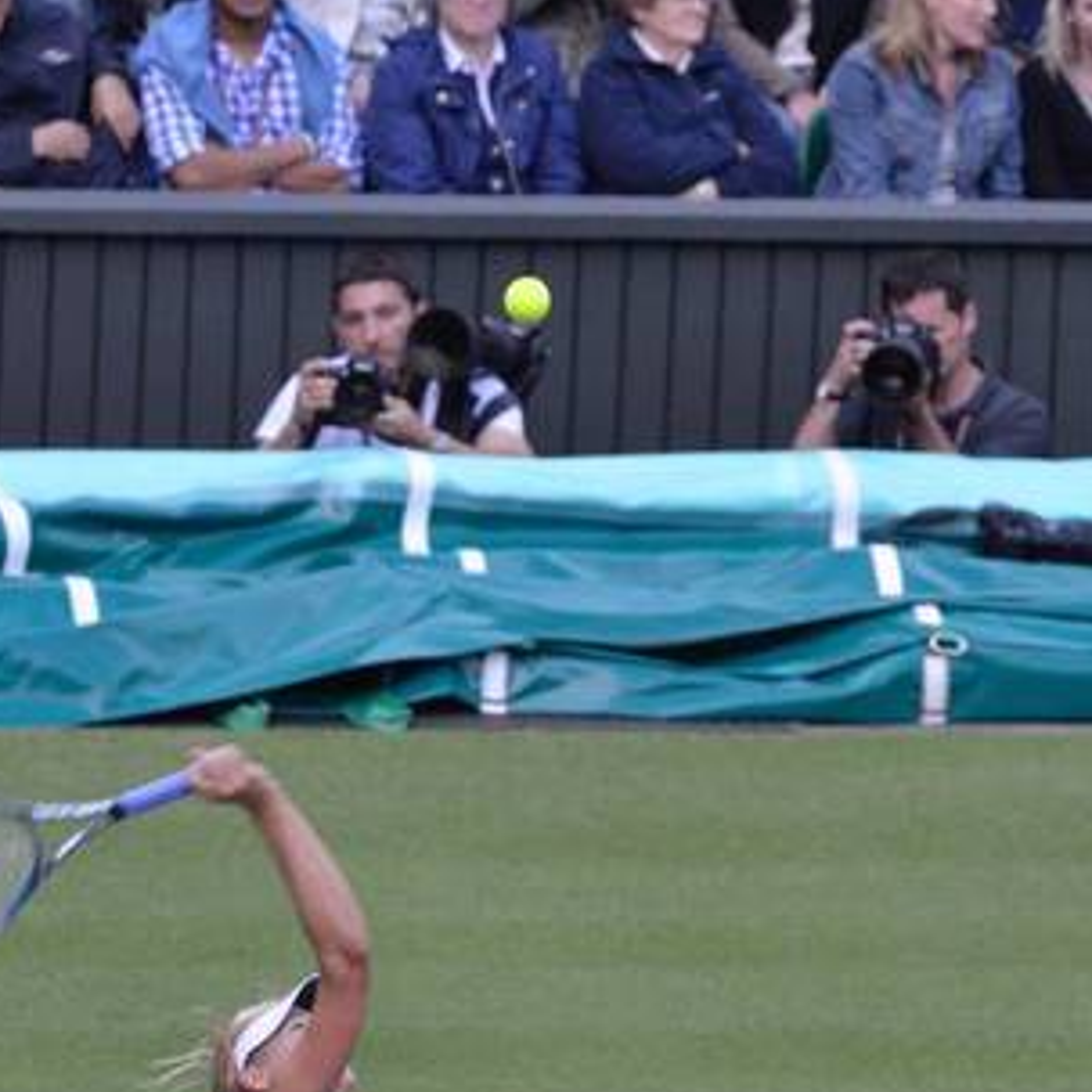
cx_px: 348
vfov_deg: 2.5
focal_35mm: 705
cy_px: 966
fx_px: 25162
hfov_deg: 2.5
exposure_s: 1/800
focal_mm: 240
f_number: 5.3
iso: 1250
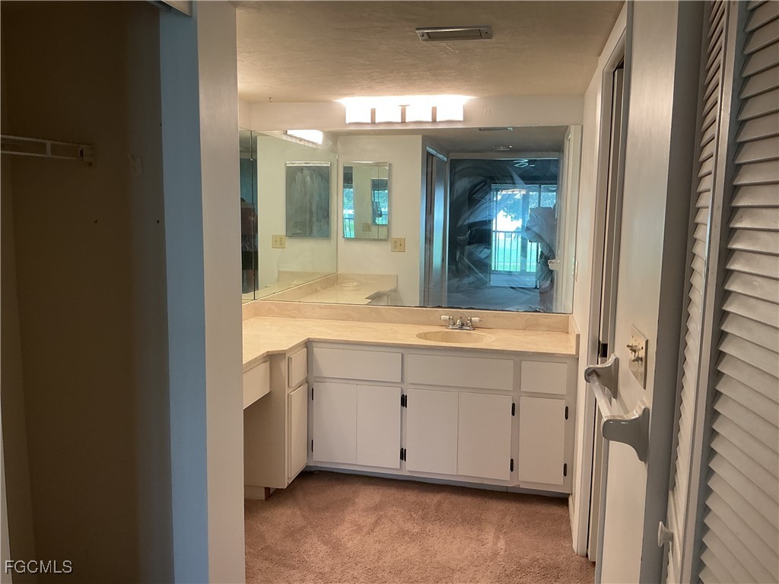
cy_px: 292
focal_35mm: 29
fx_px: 653
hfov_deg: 61.7
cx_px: 390
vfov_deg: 48.2
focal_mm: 3
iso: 64
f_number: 1.8
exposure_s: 1/60
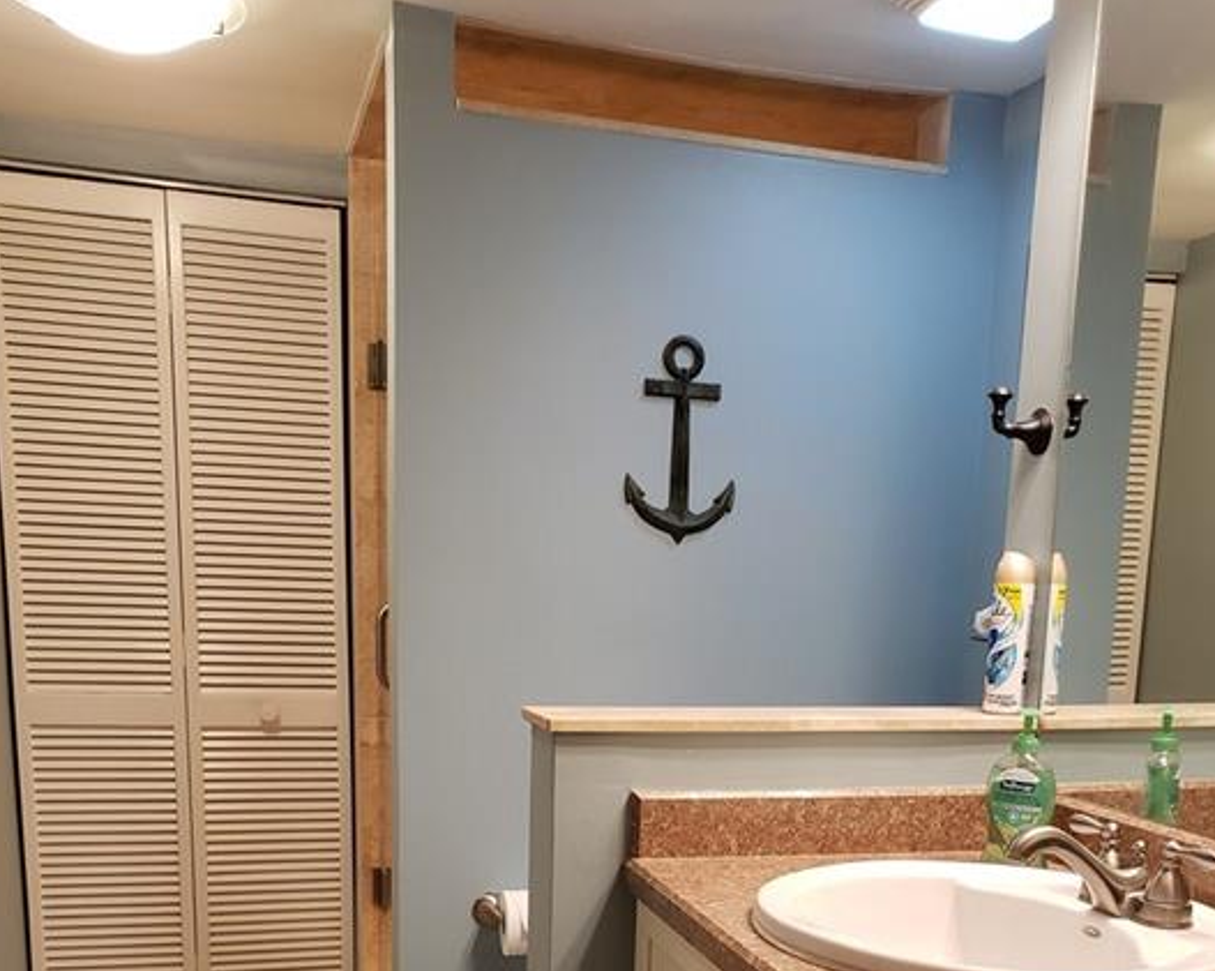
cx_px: 613
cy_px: 842
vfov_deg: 37.9
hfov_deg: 49.1
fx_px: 1330
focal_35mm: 37
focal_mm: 4.3
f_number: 2.4
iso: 320
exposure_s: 1/60
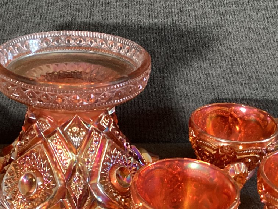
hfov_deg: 31.0
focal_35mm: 62
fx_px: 498
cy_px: 153
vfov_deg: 23.4
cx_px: 96
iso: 400
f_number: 2.4
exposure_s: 1/33
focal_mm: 3.3
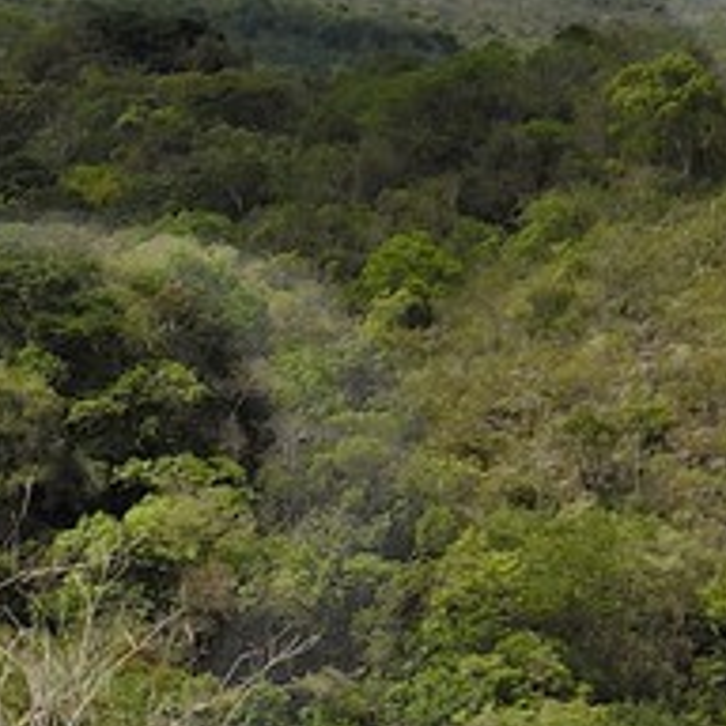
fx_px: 4284
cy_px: 851
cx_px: -469
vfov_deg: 9.6
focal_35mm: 181
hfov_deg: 9.3
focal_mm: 17
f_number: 7.1
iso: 100
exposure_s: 1/250
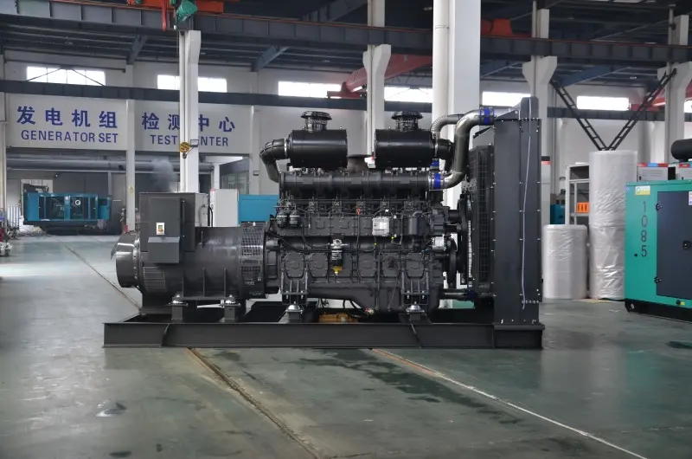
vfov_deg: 28.0
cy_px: 230
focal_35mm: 48
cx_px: 346
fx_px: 921
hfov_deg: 41.2
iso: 100
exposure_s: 1/10
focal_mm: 32
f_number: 4.2
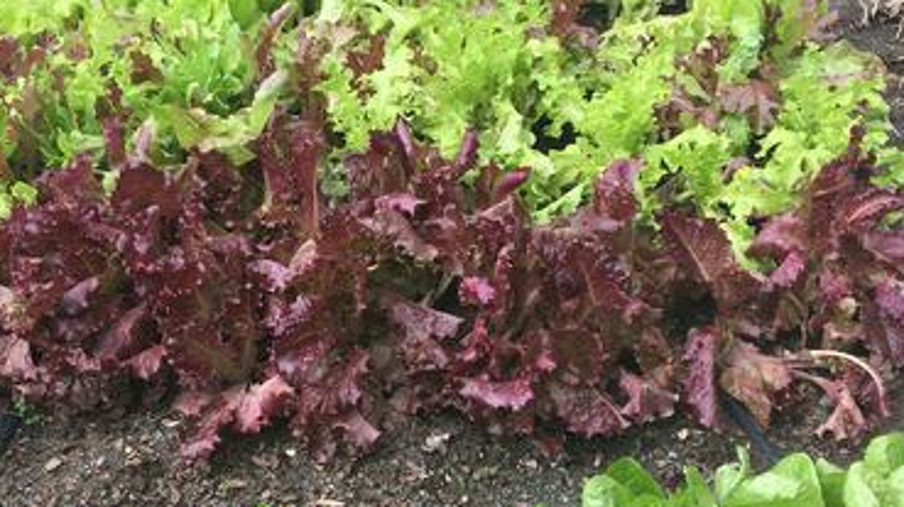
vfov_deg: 20.0
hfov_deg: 34.8
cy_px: 304
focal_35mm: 60
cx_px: 354
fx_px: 1437
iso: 25
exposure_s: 1/416
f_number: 2.2
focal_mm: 4.15
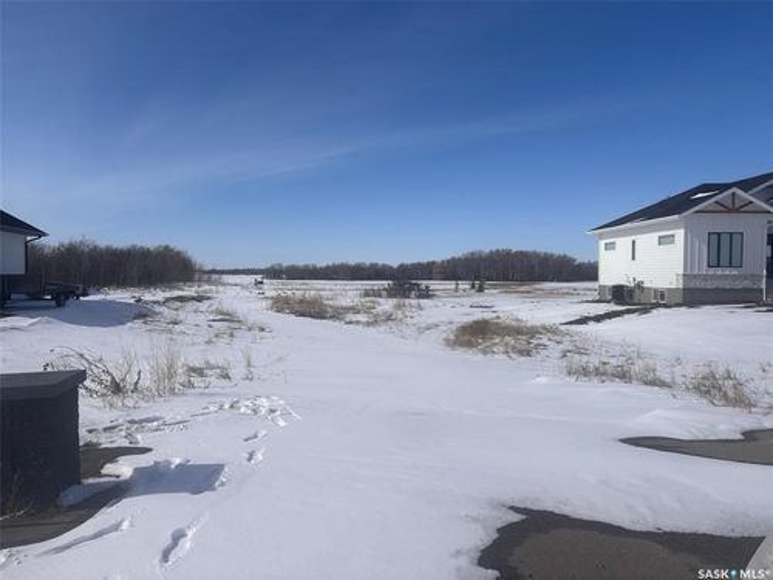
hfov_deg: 67.3
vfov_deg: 53.1
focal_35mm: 26
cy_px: 290
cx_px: 386
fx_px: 581
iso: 50
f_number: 1.6
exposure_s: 1/13889
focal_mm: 5.96
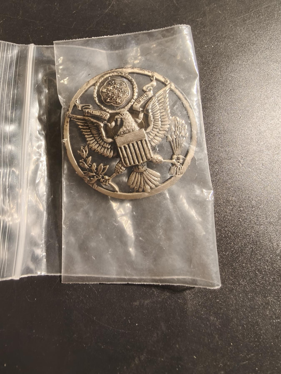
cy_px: 187
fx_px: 249
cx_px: 140
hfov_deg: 58.9
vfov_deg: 73.9
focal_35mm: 23
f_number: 2
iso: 200
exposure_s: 1/66.9
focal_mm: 2.32
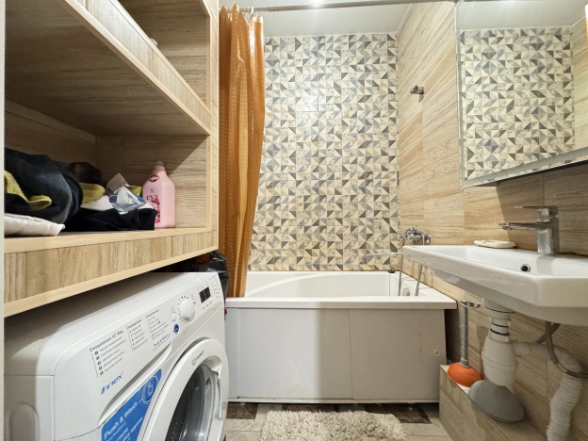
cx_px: 294
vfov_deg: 85.7
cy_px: 220
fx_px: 238
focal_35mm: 14
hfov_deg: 102.1
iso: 1000
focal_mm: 2.22
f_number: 2.2
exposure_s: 1/50
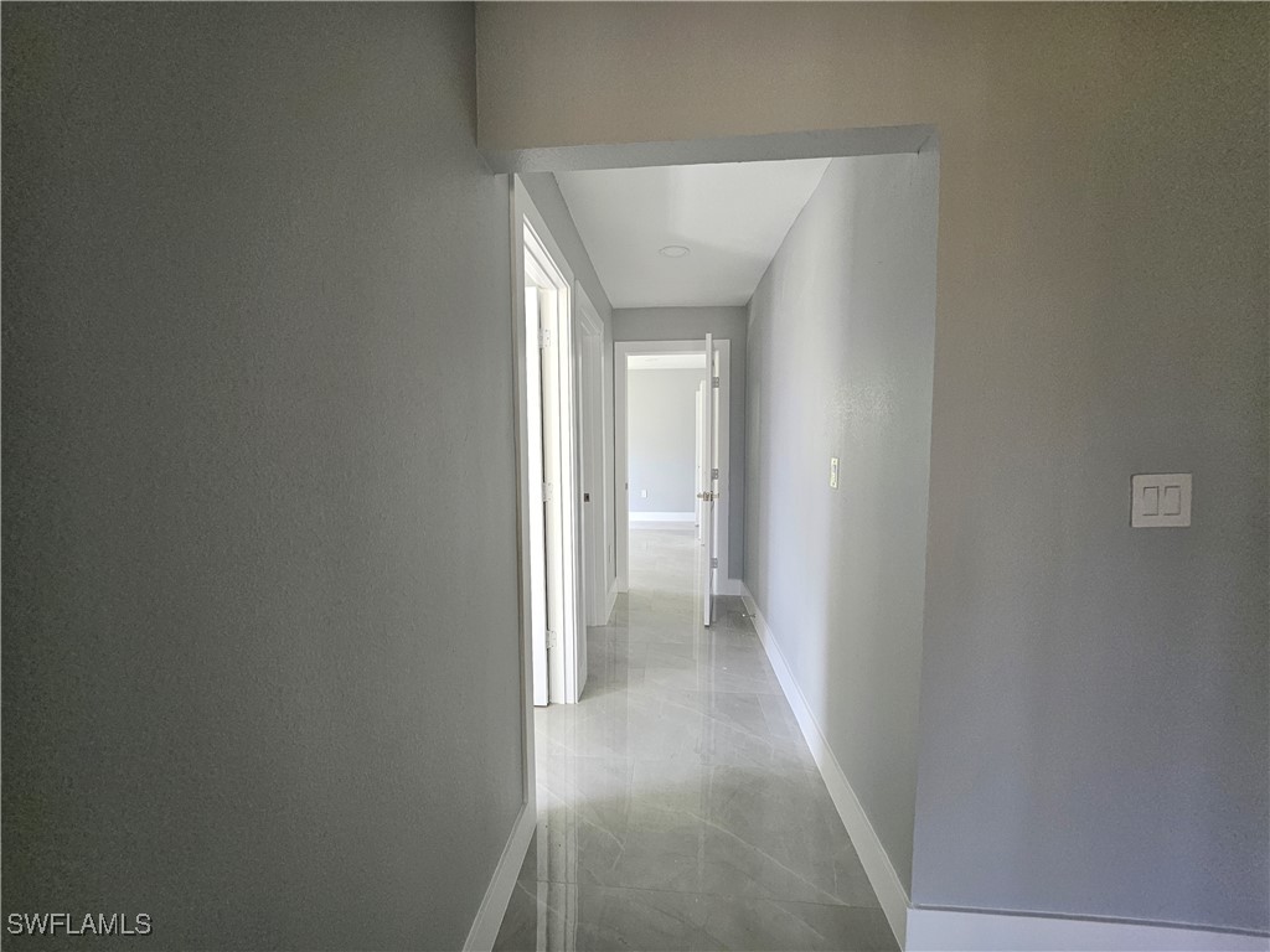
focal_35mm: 13
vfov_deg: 89.9
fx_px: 477
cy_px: 476
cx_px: 635
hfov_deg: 106.2
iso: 200
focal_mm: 1.74
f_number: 2.2
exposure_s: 1/100
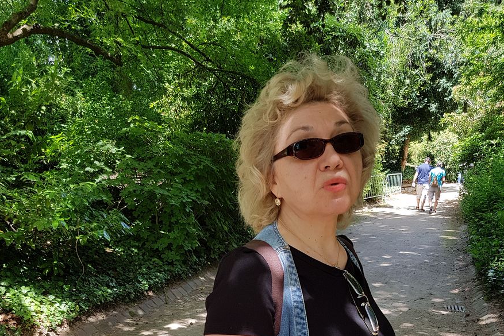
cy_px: 326
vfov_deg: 33.3
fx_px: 518
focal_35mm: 37
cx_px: 246
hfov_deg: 51.9
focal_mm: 4.2
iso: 50
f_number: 1.7
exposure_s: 1/323
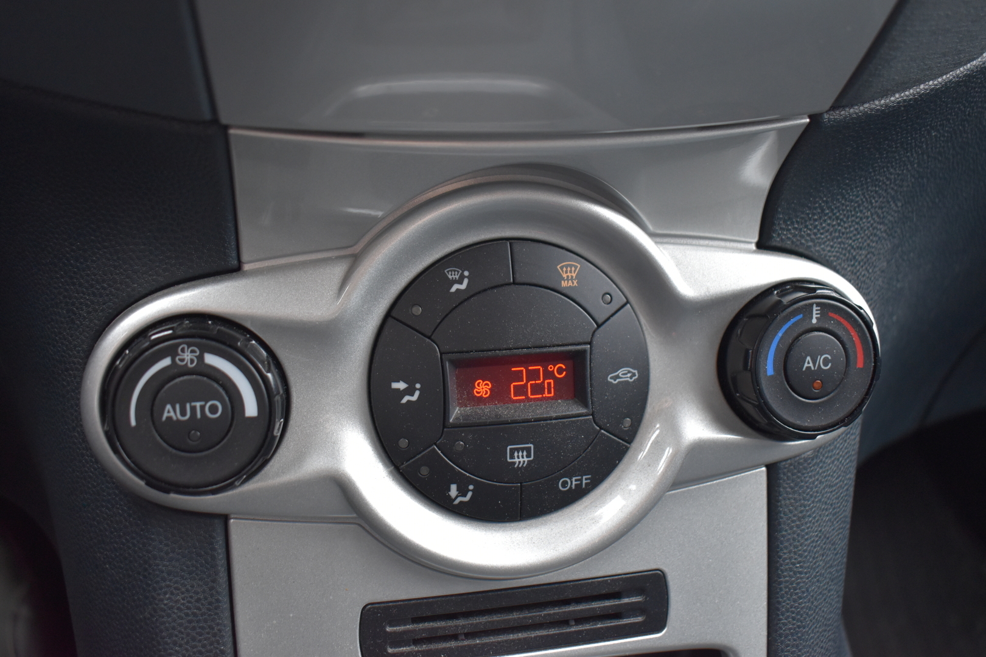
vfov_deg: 36.9
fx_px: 986
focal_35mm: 36
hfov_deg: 53.1
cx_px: 493
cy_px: 328
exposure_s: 1/125
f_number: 4
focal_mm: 24
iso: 1000
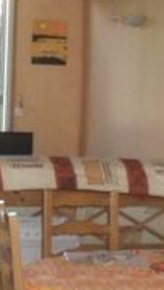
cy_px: 173
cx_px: 16
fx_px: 987
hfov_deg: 9.5
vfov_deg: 16.7
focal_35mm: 128
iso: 320
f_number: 3.2
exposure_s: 1/45
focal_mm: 6.3
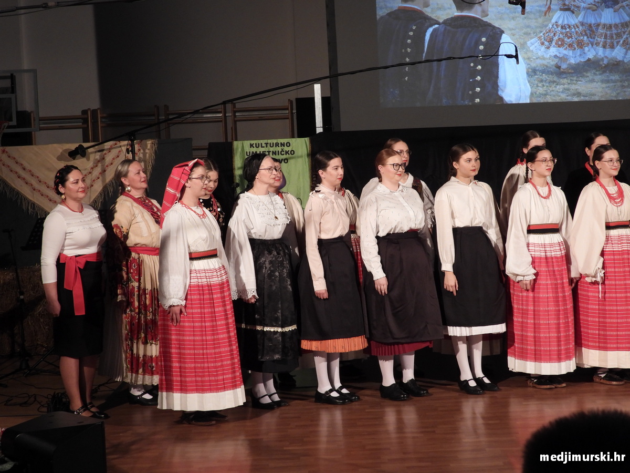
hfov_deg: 27.8
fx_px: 1274
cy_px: 236
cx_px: 315
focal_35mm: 70
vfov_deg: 21.0
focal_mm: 12.6
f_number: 3.5
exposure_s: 1/30
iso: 360
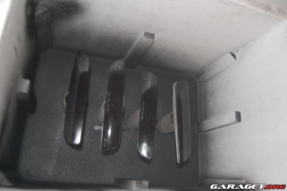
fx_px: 239
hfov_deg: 62.0
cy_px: 96
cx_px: 144
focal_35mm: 30
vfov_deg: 43.6
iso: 400
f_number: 3.8
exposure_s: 1/60
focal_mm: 20
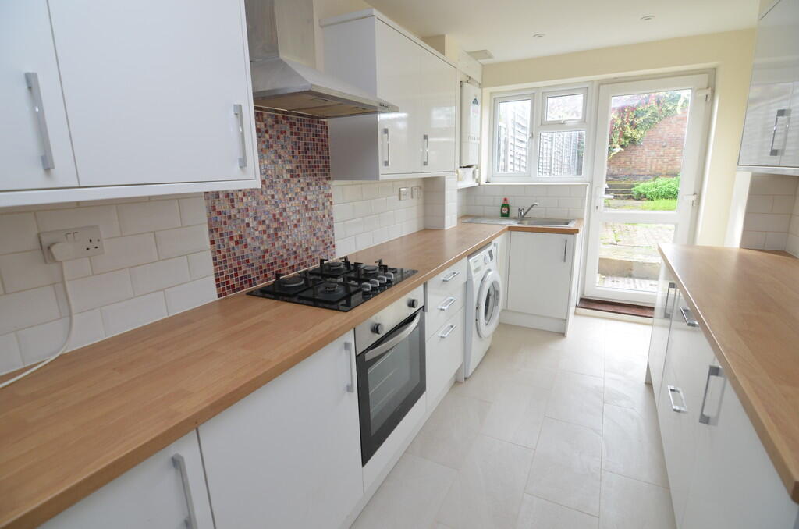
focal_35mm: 16
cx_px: 400
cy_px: 264
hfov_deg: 95.1
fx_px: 365
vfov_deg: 71.8
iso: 400
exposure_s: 1/100
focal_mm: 11
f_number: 5
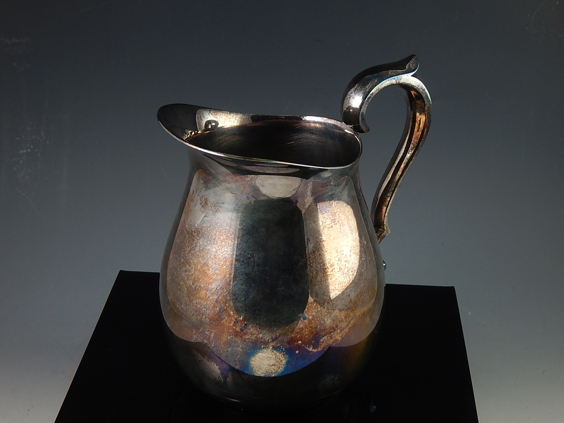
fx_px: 994
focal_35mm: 61
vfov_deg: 24.0
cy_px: 212
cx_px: 282
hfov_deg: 31.7
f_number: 4
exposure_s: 1/30
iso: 180
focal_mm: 10.9
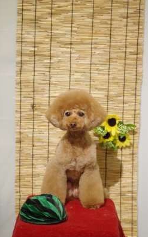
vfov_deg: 21.4
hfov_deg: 13.5
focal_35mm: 97
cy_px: 119
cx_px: 78
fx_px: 626
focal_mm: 63
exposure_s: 1/100
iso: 320
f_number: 2.8
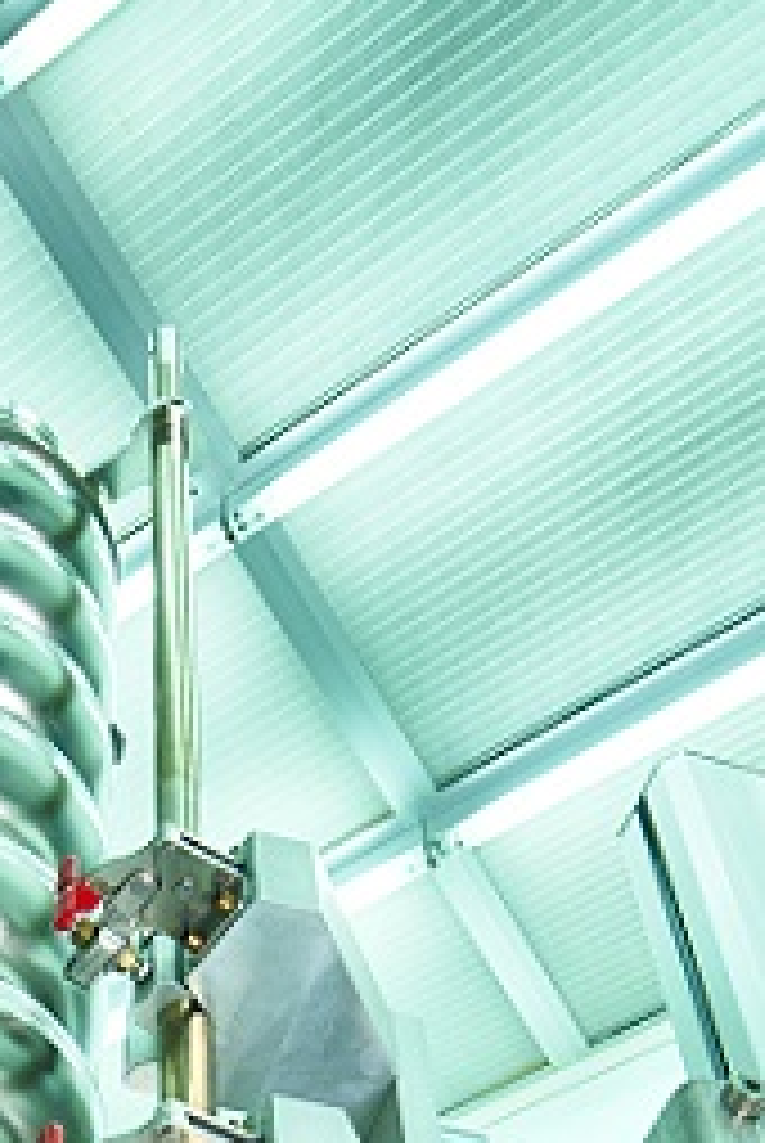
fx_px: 1780
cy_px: 1361
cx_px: 144
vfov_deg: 30.4
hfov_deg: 23.9
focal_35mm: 56
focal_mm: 19
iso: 800
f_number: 8
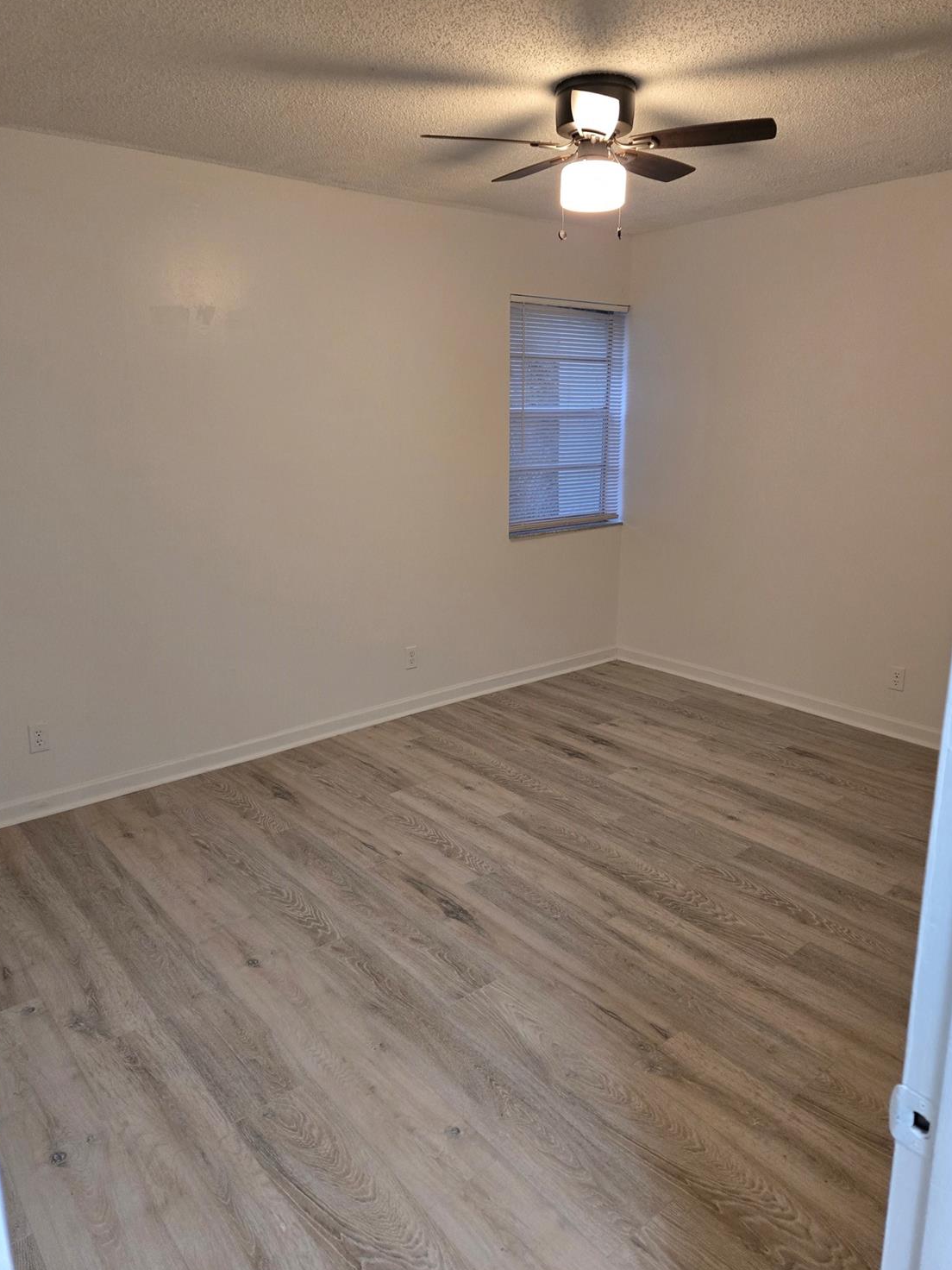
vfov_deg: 71.6
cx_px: 470
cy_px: 615
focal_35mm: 24
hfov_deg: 56.8
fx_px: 880
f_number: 1.8
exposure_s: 1/120
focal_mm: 5.4
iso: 500
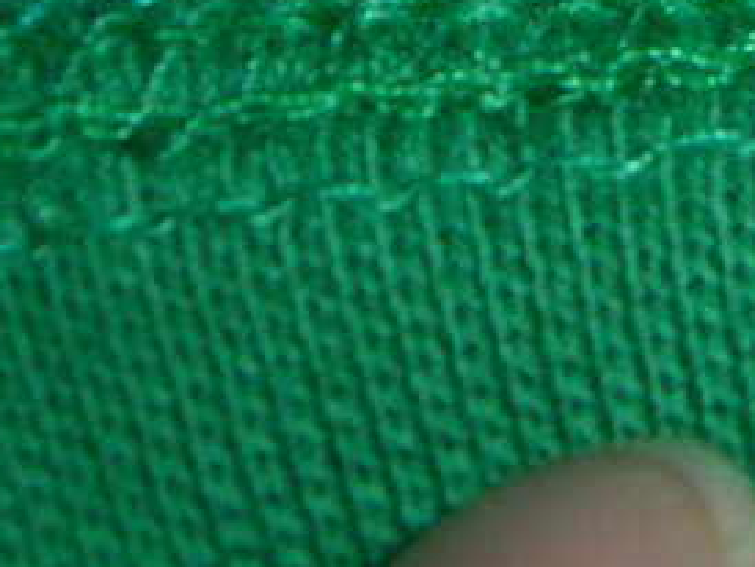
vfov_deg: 8.5
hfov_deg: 10.9
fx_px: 3711
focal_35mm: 170
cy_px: -295
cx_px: 1352
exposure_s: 1/10
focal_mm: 5.7
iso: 100
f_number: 9.5
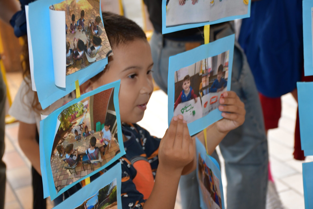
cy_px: 104
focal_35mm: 72
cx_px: 156
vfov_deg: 18.9
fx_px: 626
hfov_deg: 28.1
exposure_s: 1/60
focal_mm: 48
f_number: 4.5
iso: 800
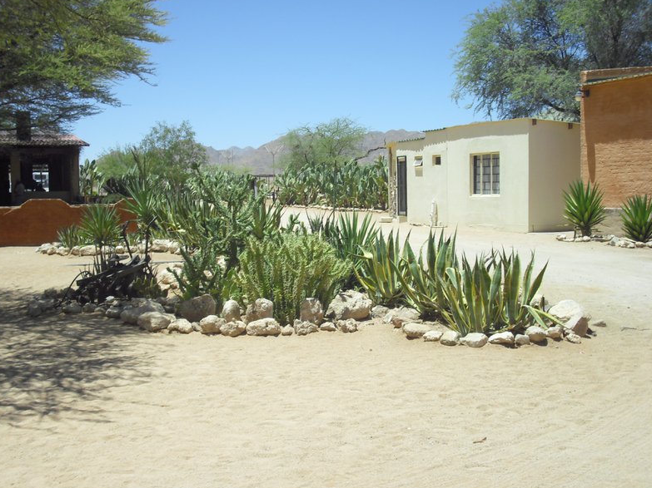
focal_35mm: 47
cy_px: 244
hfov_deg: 40.4
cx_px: 326
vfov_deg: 30.9
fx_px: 885
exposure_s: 1/200
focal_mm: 7.6
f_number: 8.9
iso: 100
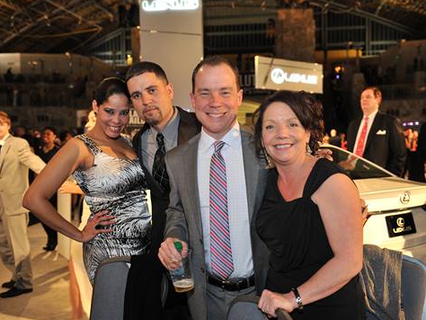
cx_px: 206
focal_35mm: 39
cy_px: 161
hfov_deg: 47.8
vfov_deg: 36.9
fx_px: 480
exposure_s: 1/80
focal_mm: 35
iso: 1250
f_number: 3.5
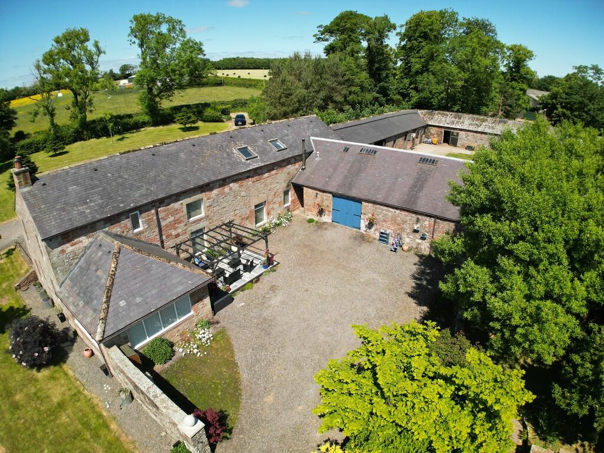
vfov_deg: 56.8
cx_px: 302
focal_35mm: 24
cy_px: 226
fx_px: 419
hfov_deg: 71.6
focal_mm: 6.72
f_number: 1.7
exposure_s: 1/2000
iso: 100
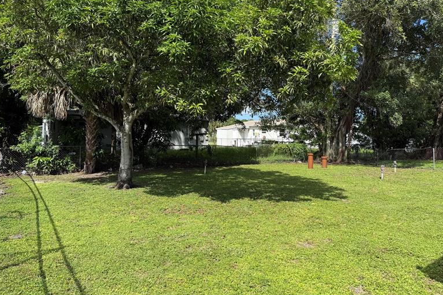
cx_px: 222
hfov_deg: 69.4
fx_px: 320
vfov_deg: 49.4
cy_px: 128
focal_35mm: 26
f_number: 1.78
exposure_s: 1/2525
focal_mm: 6.76
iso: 80
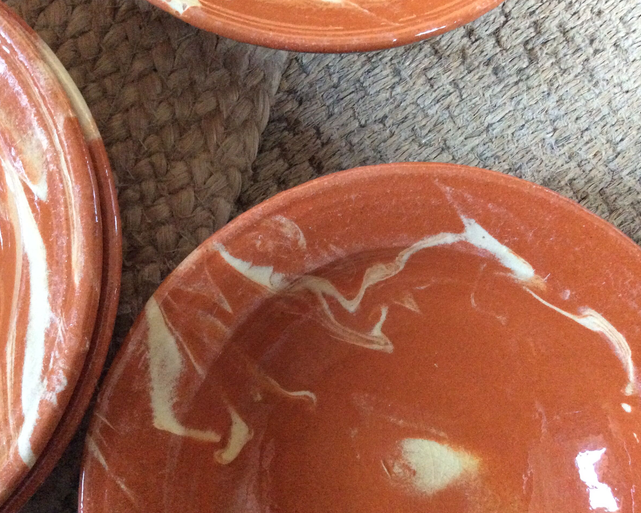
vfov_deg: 43.4
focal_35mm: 34
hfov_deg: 52.8
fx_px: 645
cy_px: 255
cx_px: 317
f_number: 2.4
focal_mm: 3.3
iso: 500
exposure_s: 1/17
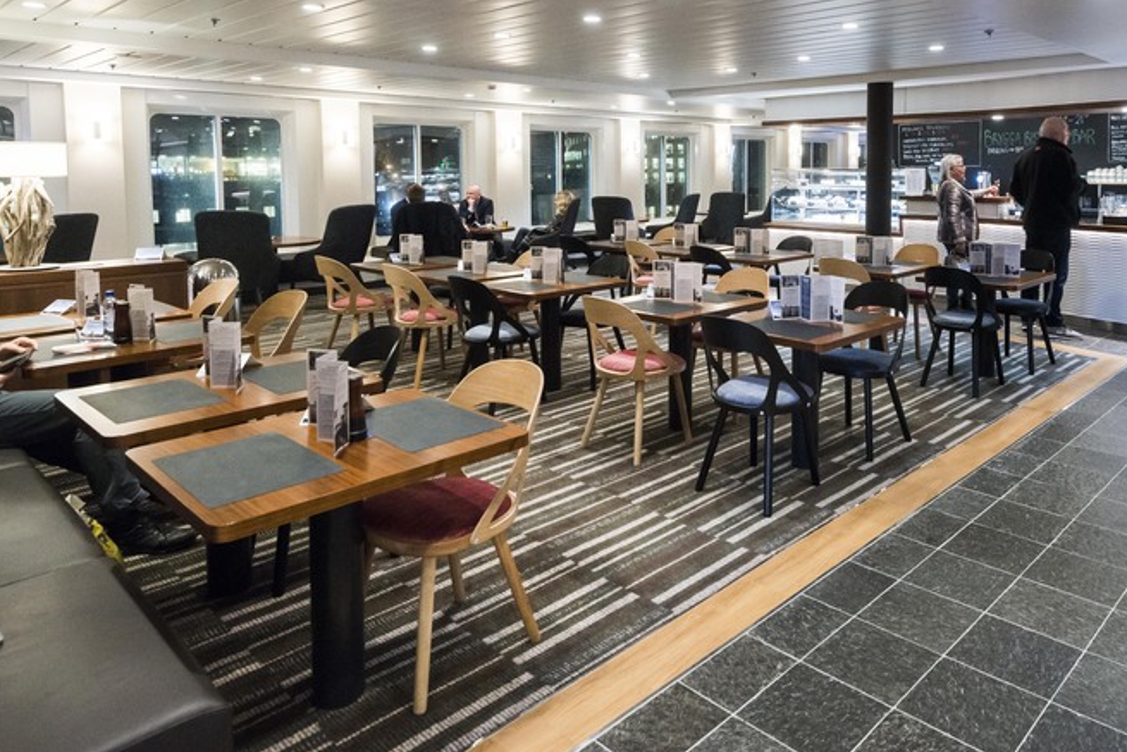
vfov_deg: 50.1
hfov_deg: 70.3
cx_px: 705
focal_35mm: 25
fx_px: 783
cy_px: 231
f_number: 6.3
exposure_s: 1/25
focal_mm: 16
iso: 1600
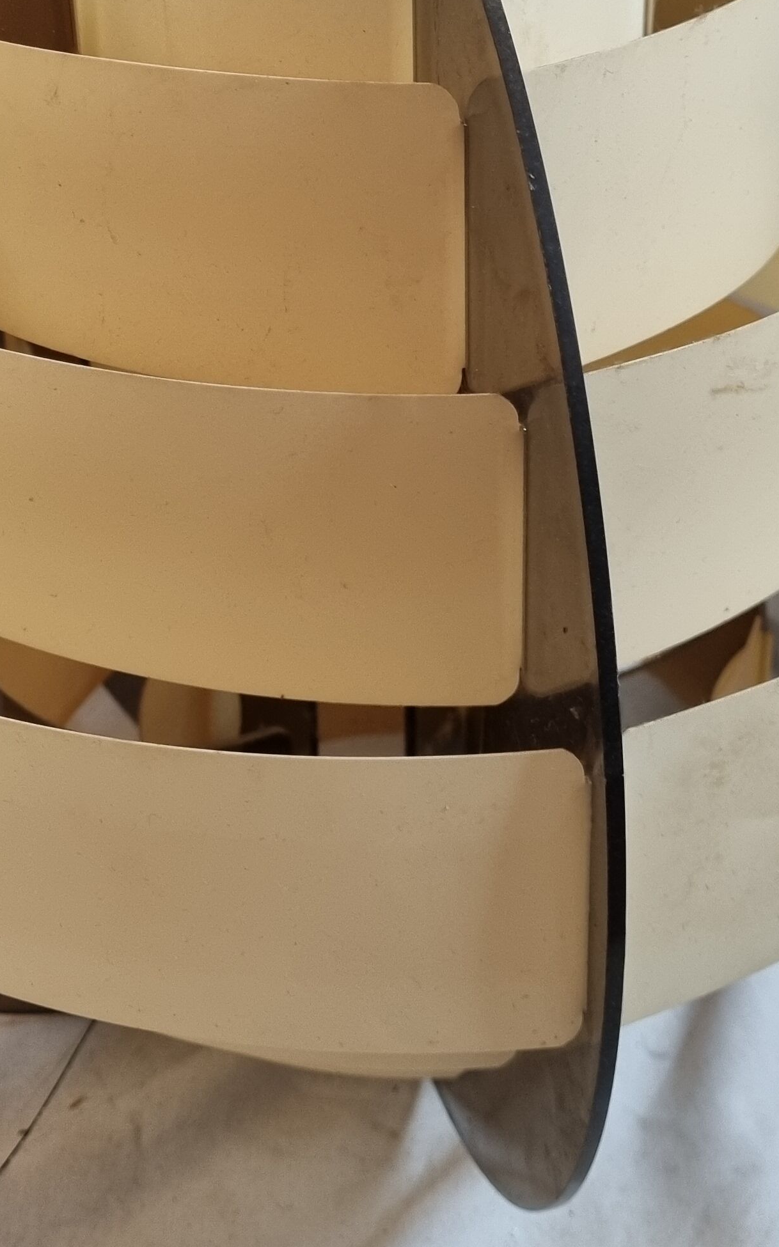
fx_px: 1937
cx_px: 361
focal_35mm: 57
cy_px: 300
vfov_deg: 34.9
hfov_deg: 22.7
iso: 200
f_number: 1.8
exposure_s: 1/100
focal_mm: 5.4
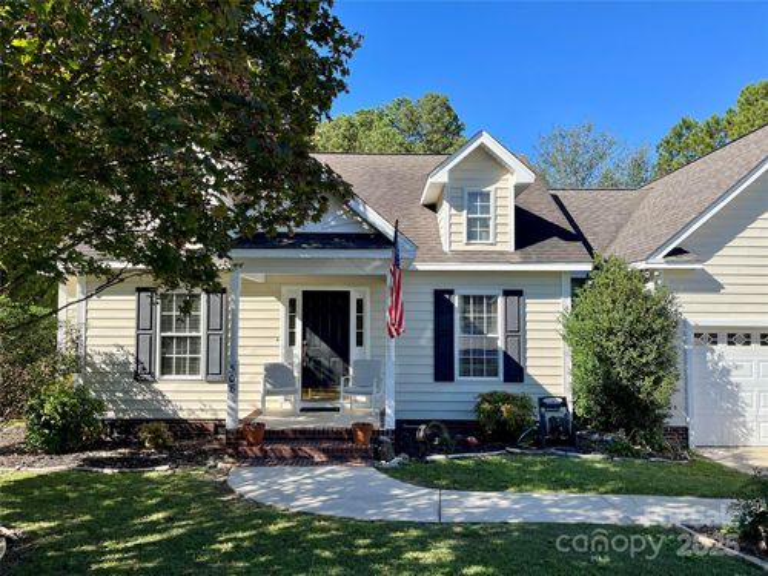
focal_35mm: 26
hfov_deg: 67.3
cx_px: 384
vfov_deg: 53.1
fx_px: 577
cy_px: 288
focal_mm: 5.1
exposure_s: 1/1458
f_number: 1.6
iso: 50
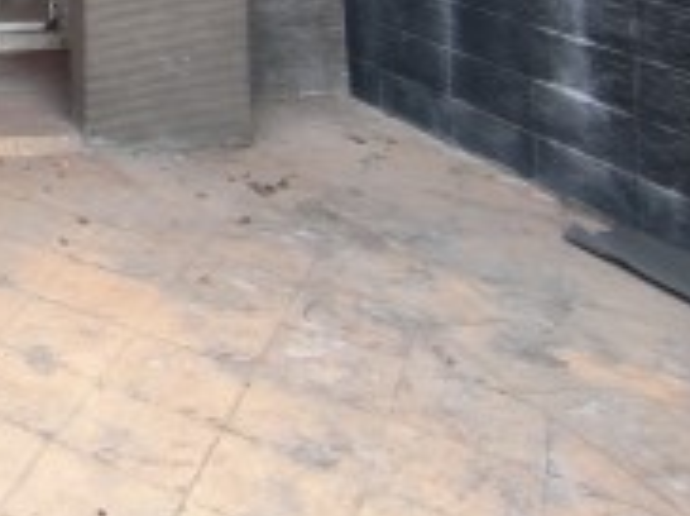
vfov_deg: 21.7
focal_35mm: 54
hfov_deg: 26.7
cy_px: -292
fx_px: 1075
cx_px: -317
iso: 107
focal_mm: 1.65
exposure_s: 1/50
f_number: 2.2
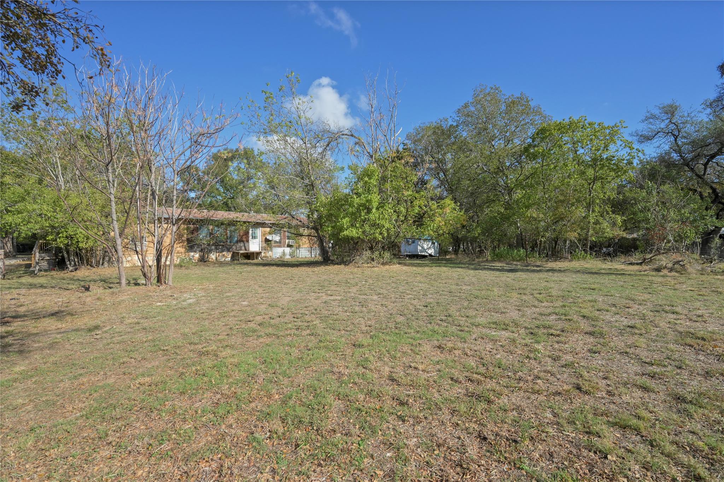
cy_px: 241
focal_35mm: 16
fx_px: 322
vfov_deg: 73.7
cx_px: 362
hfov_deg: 96.7
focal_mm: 16
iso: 800
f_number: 8
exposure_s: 1/4000
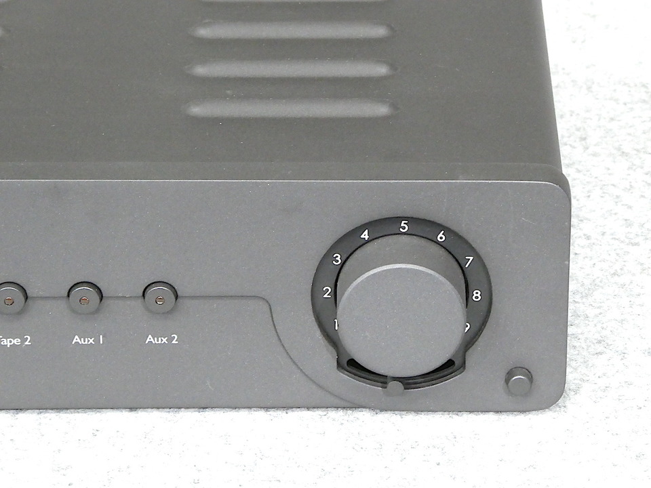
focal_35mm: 185
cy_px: 244
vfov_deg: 8.0
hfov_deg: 10.7
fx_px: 3479
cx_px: 326
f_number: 6.3
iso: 1600
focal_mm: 33.2
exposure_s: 1/8
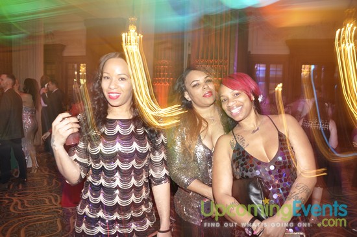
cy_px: 118
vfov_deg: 47.8
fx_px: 267
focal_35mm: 27
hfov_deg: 67.5
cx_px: 178
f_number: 5
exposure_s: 1
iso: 400
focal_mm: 18
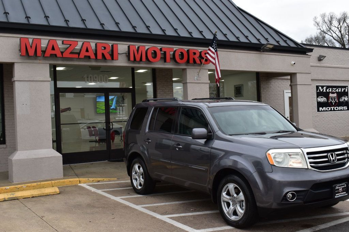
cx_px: 174
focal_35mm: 40
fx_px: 392
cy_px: 116
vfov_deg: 33.0
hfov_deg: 47.9
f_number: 9
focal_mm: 27
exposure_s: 1/100
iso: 400
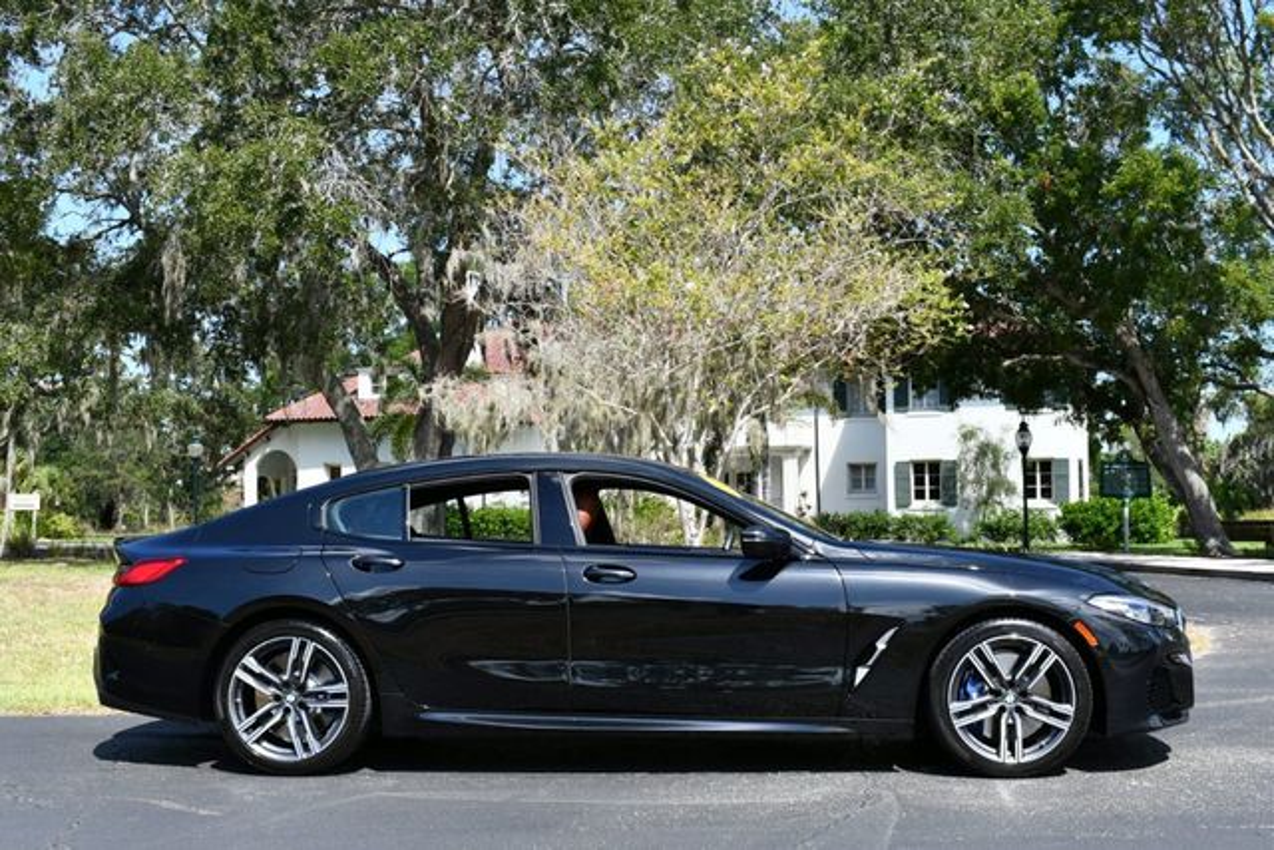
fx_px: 1557
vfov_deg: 30.5
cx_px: 637
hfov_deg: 44.5
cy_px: 425
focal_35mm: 44
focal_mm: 22
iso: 140
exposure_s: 1/250
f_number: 8
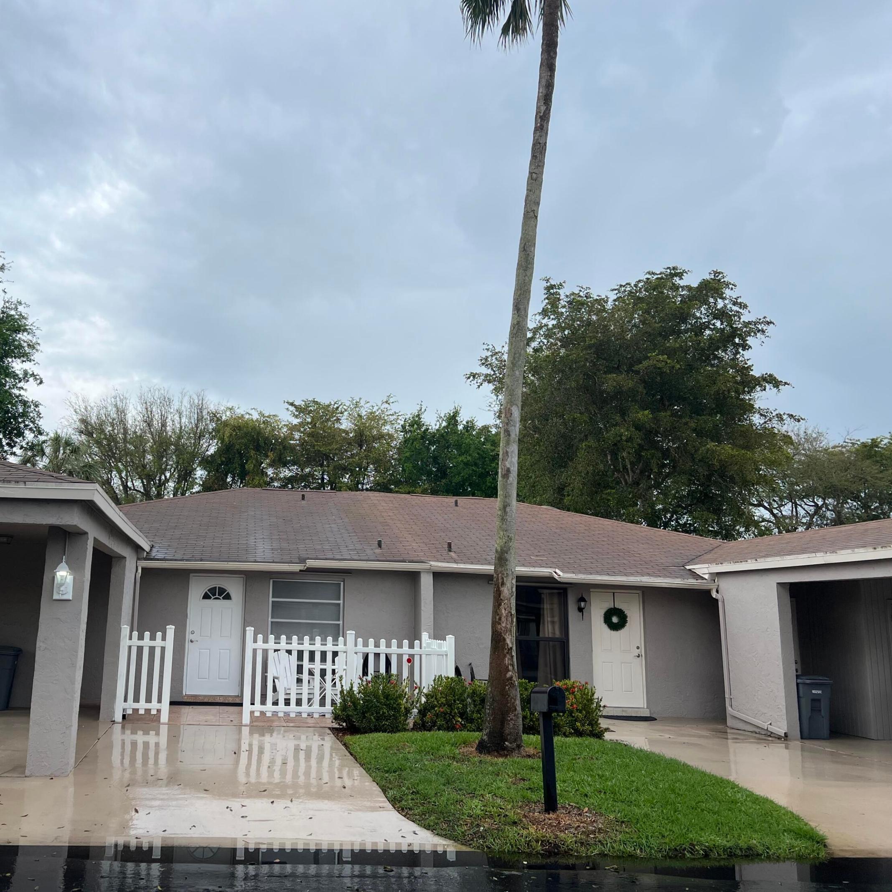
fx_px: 904
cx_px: 294
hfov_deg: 51.5
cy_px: 443
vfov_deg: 52.5
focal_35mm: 31
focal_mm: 5.7
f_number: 1.5
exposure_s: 1/2045
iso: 50
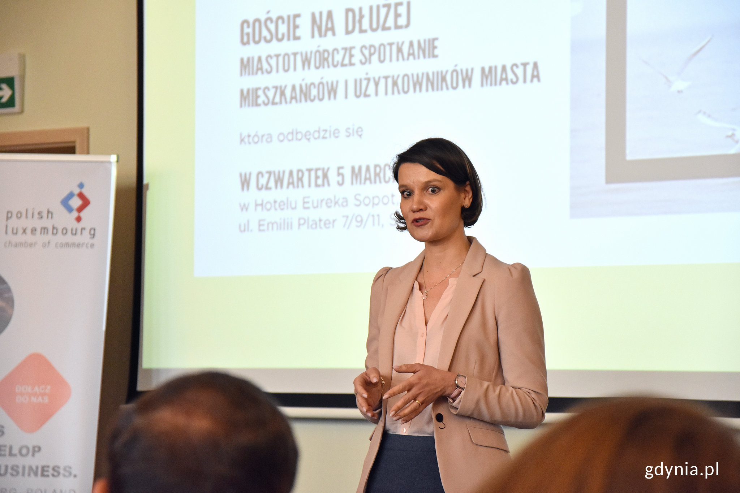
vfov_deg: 13.0
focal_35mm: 105
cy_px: 246
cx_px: 370
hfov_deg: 19.5
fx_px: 2158
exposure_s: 1/125
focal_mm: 70
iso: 2000
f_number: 4
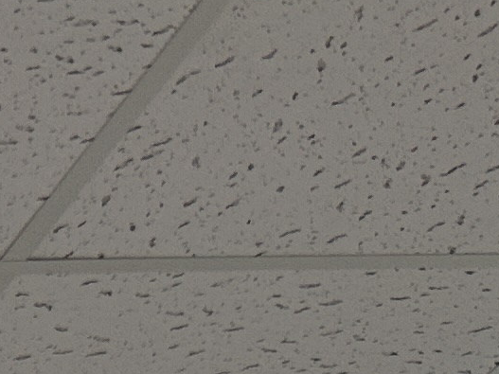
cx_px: -1034
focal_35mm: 199
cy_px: 1405
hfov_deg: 8.3
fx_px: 2868
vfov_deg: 6.3
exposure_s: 1/125
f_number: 1.5
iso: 64
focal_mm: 5.7
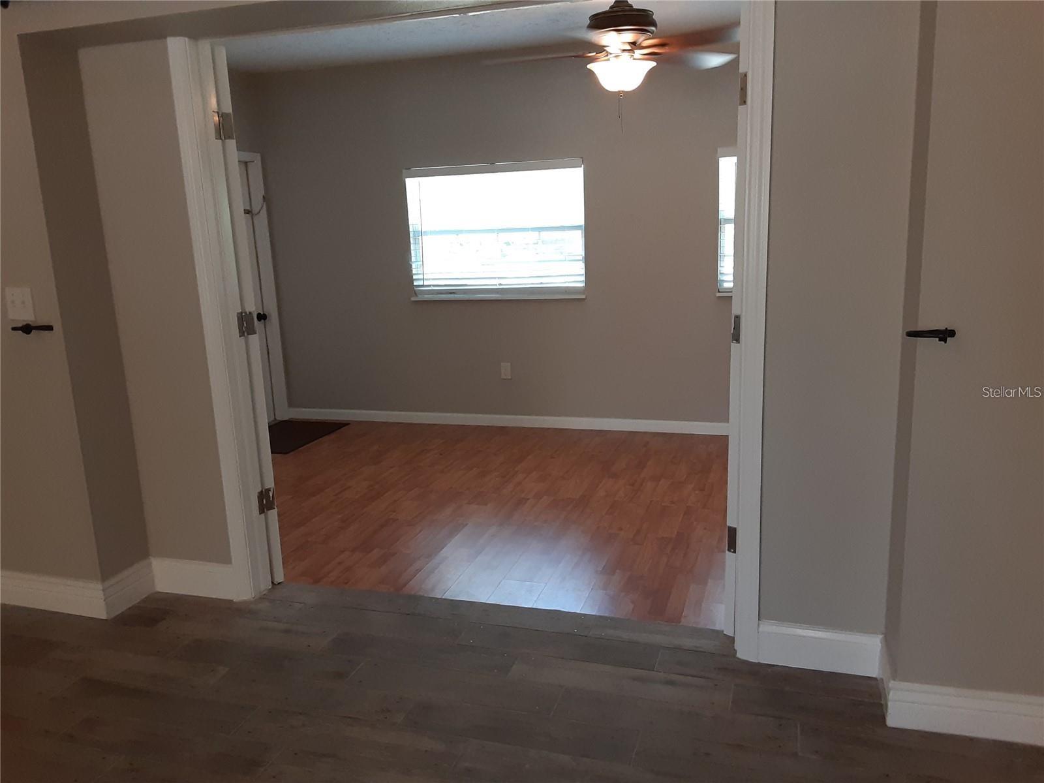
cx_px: 522
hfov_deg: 65.3
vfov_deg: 51.4
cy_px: 392
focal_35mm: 27
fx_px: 814
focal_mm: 2.91
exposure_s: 1/60
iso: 200
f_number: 1.9
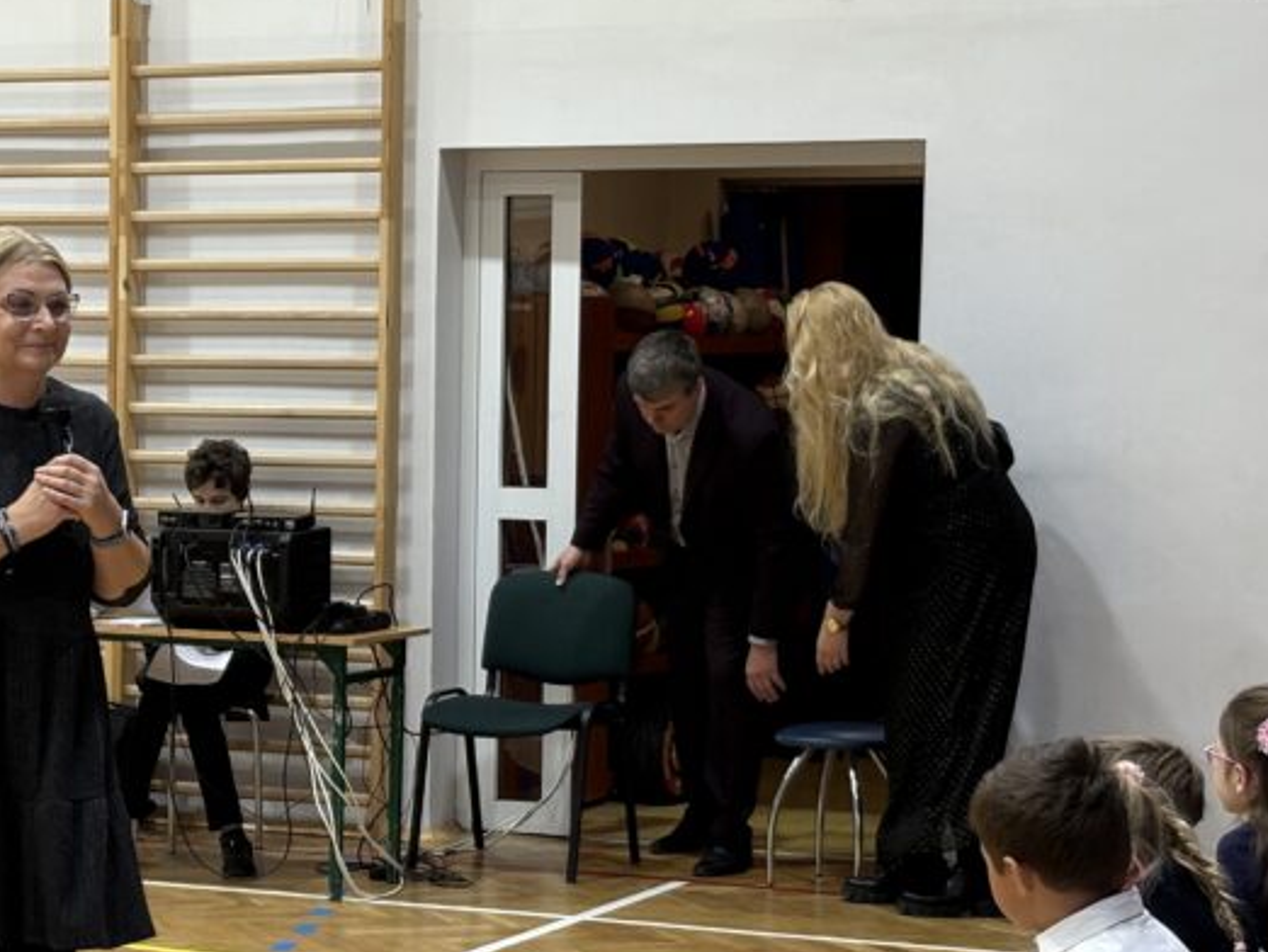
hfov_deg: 19.1
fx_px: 3738
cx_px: 267
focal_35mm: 102
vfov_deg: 14.5
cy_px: 644
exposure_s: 1/100
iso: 50
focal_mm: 5.96
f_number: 1.6
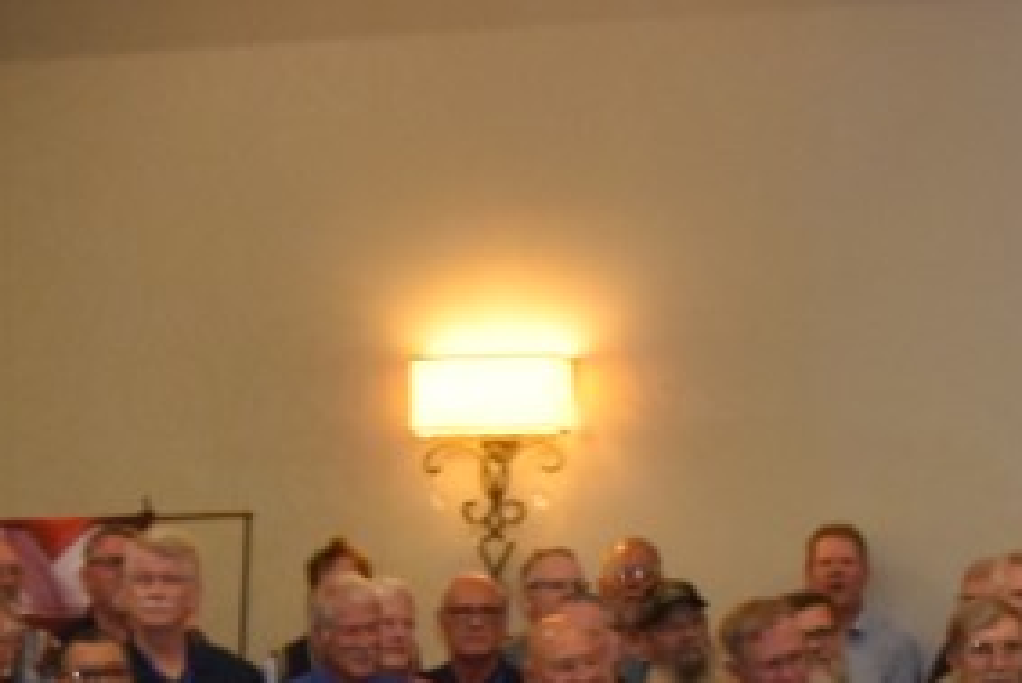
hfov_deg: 16.0
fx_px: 3636
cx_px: 311
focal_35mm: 128
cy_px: 806
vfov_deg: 10.6
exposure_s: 1/60
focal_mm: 21
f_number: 3.8
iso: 1000
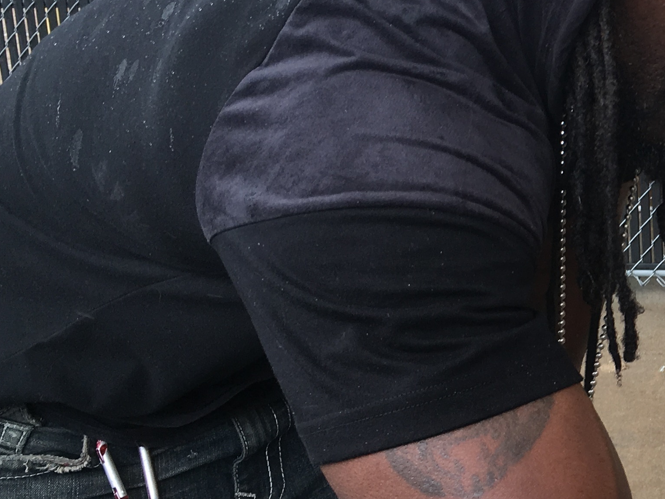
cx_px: 789
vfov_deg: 19.4
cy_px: 249
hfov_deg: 23.5
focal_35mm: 76
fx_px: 1460
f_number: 2.2
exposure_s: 1/240
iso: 25
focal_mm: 4.15
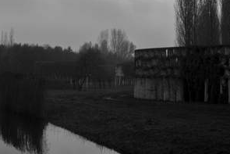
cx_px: 122
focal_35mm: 81
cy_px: 36
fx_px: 518
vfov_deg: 16.8
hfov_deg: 25.0
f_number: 16
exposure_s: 1/25
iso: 100
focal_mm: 18.92
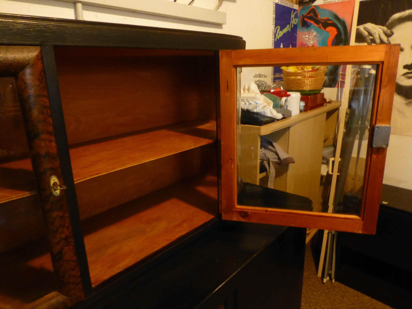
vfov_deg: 56.8
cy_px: 154
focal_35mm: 24
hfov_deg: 71.6
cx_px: 206
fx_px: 286
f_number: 3.3
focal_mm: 4.3
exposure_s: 1/6
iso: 800
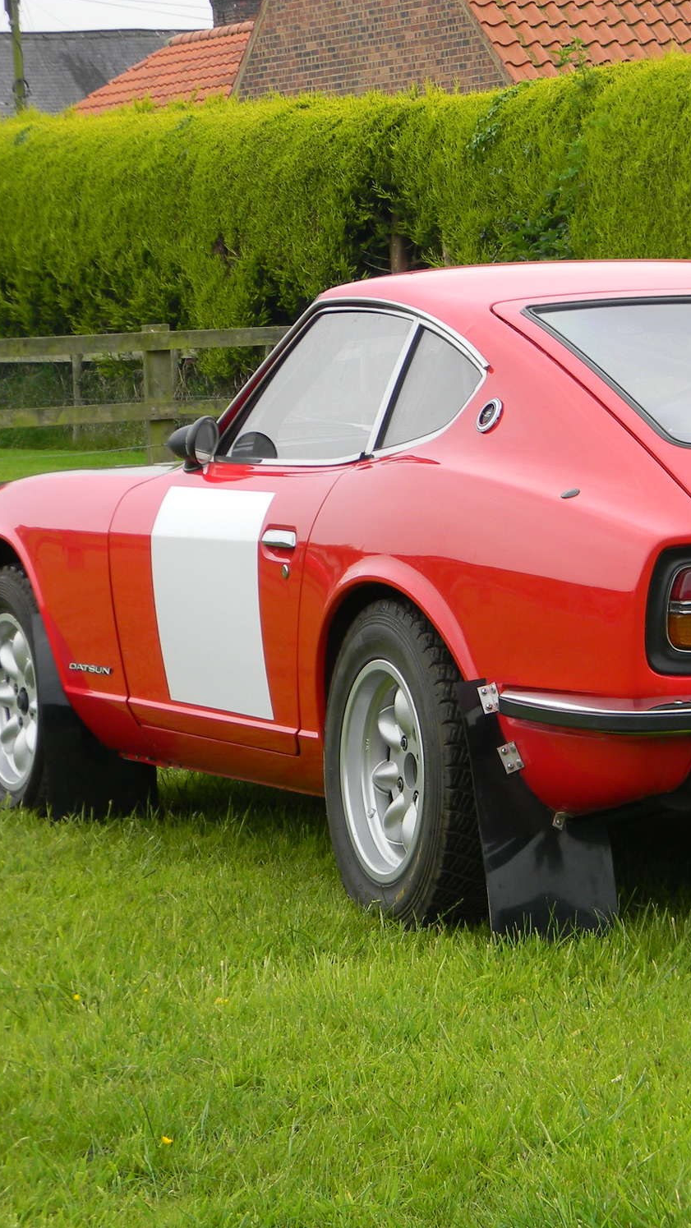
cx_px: 654
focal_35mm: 121
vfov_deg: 17.7
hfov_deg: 10.0
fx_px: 3941
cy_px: 613
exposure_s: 1/103
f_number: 4.5
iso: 80
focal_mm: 15.1
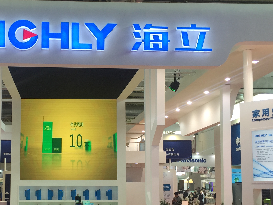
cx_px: 74
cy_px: 146
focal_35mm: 57
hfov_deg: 33.2
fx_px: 449
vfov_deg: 25.4
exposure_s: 1/100
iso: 32
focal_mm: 4.15
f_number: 2.2
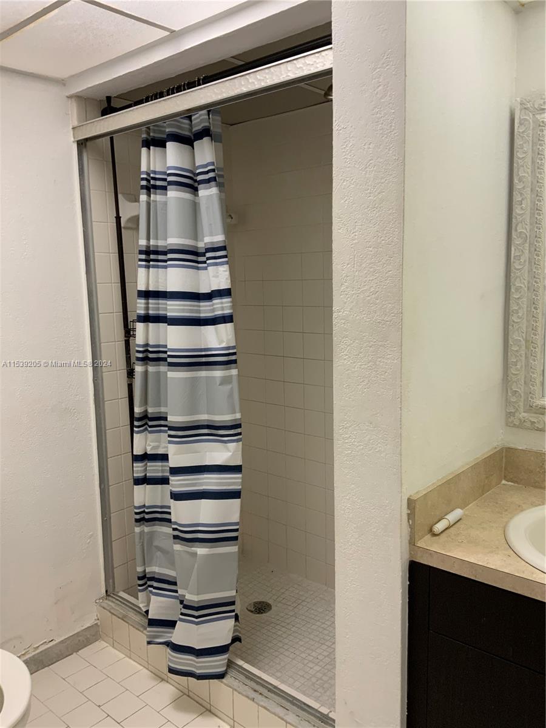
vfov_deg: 61.7
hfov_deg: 48.2
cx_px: 273
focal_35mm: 29
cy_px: 364
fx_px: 610
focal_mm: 3
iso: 50
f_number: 1.8
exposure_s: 1/60
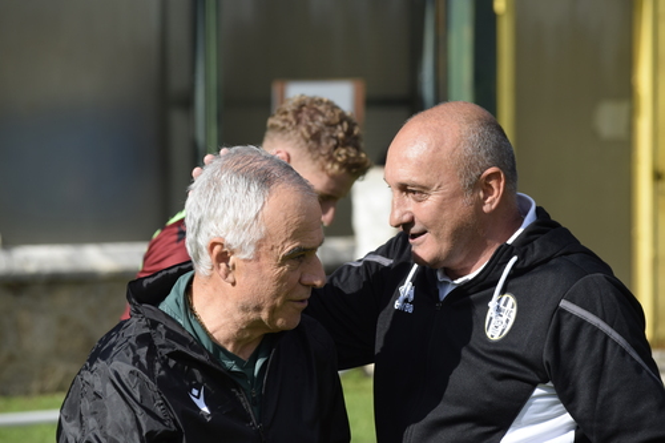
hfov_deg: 10.2
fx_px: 3739
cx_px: 332
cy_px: 222
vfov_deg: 6.8
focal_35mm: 202
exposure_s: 1/800
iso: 200
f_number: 7.1
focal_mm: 135
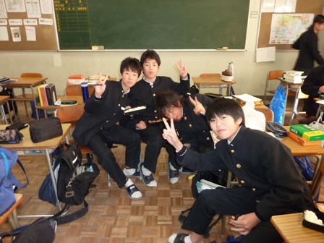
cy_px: 122
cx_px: 162
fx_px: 234
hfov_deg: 69.4
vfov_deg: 54.9
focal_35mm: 25
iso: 320
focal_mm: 4.1
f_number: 3.3
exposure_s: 1/30
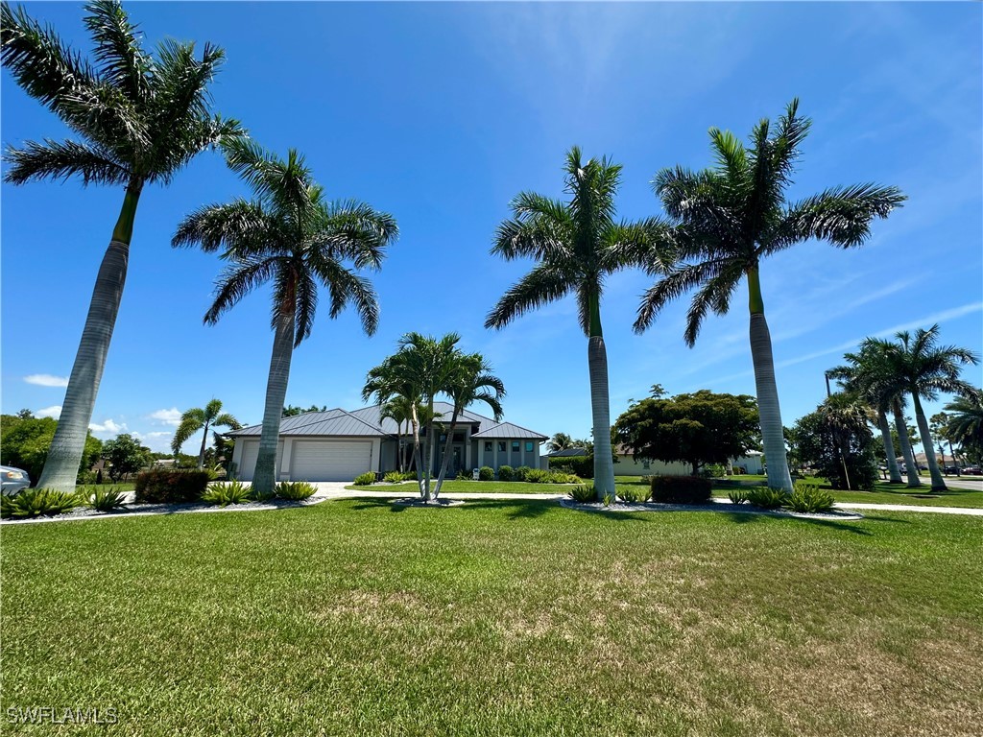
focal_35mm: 14
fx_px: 398
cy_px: 368
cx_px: 492
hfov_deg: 102.1
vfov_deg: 85.7
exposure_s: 1/1825
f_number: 2.2
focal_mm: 2.22
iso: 50
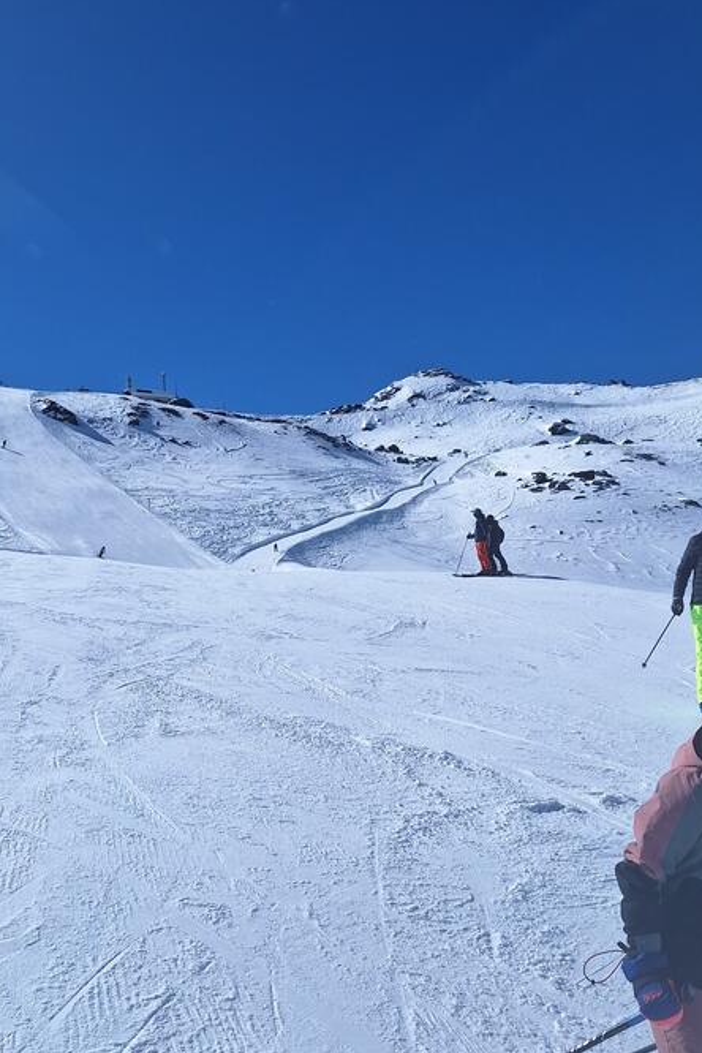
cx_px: 244
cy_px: 555
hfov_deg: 35.6
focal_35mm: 37
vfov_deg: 51.9
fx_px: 1082
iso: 25
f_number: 1.8
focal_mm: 5.54
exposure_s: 1/6803
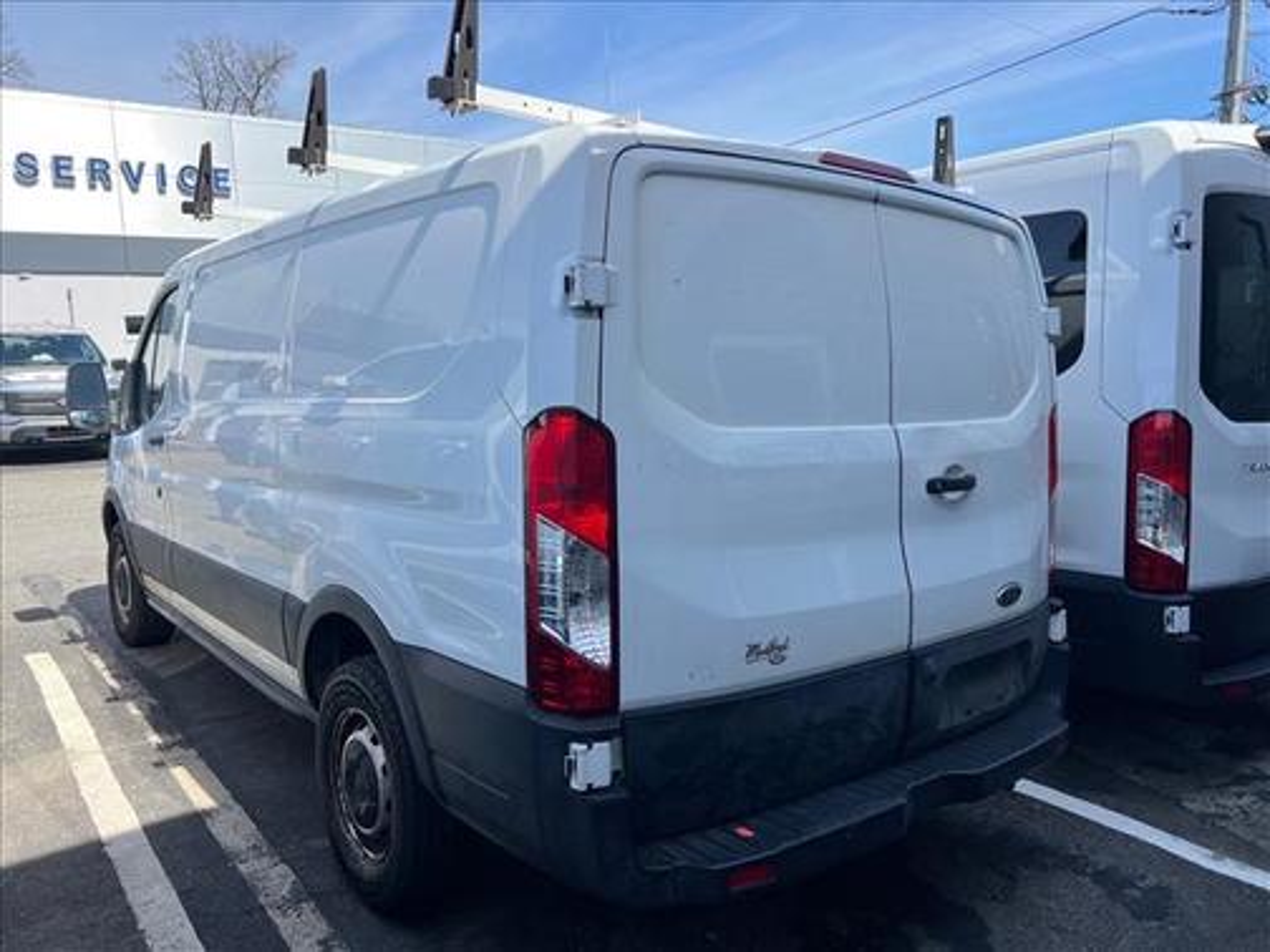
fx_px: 954
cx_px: 635
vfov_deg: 53.1
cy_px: 476
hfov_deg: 67.3
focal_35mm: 26
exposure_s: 1/2045
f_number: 1.5
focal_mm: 5.7
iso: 50
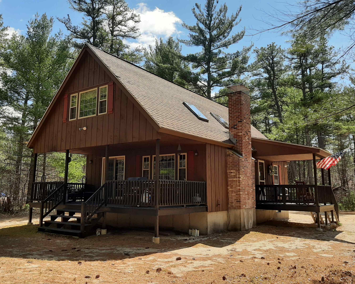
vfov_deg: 50.0
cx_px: 172
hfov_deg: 60.4
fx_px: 305
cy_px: 137
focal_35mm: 29
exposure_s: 1/1290
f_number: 1.7
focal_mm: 3.93
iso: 40
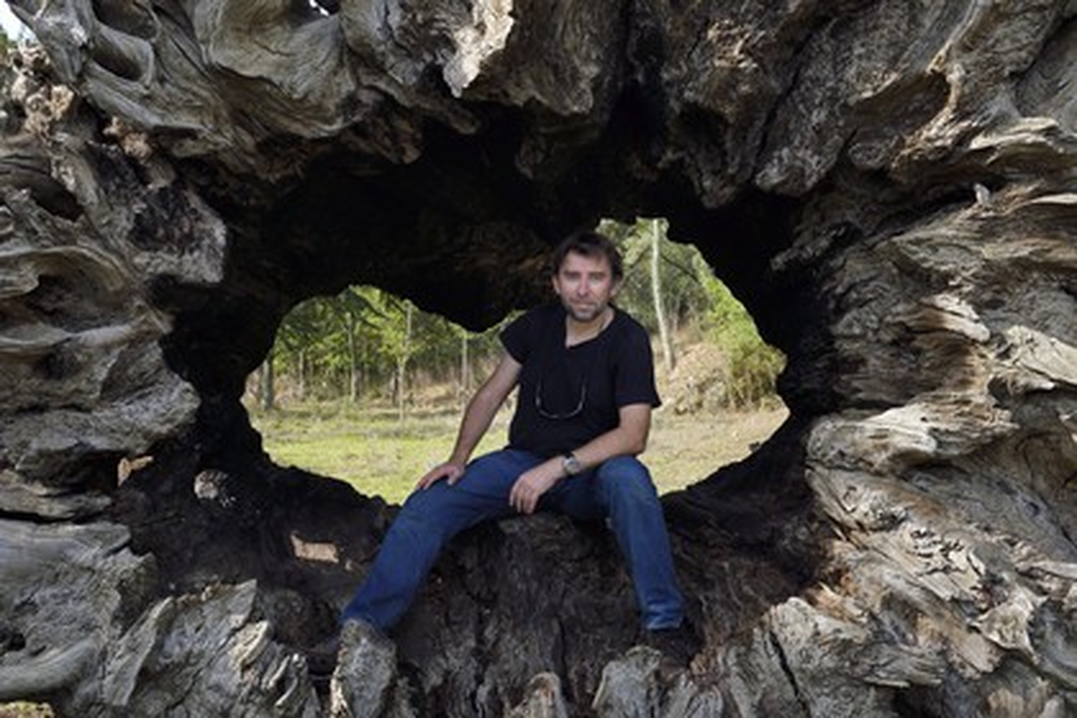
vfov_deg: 31.9
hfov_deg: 46.4
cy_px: 359
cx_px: 538
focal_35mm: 42
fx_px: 1256
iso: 200
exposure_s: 1/250
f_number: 7.1
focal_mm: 42
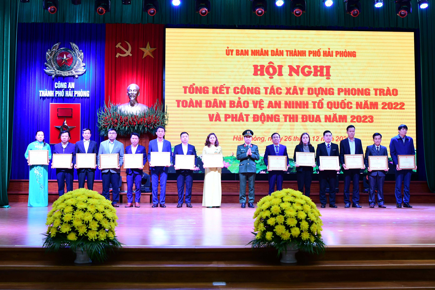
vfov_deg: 28.9
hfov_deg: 42.3
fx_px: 562
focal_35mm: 46
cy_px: 145
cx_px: 218
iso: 1250
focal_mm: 31
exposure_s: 1/200
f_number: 3.5
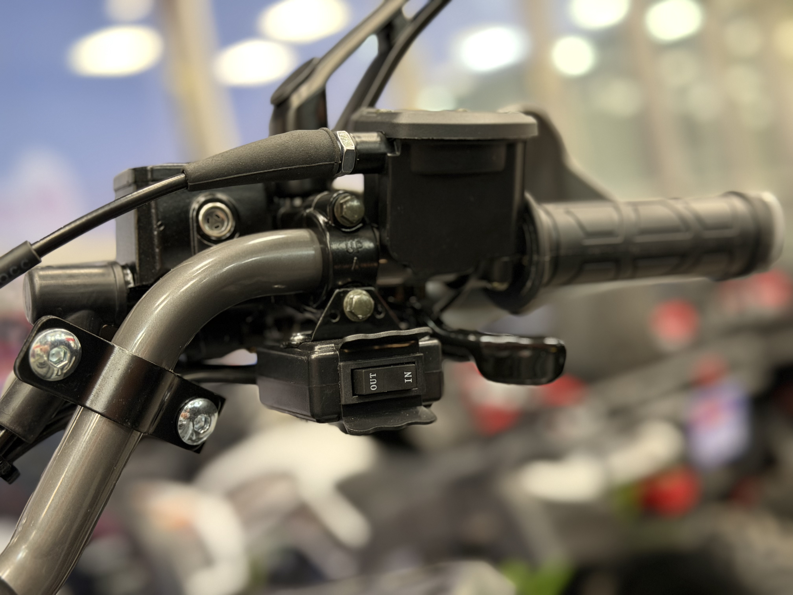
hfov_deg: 39.7
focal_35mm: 48
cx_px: 396
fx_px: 1100
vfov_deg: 30.3
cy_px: 298
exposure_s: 1/33
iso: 320
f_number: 1.78
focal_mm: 6.76
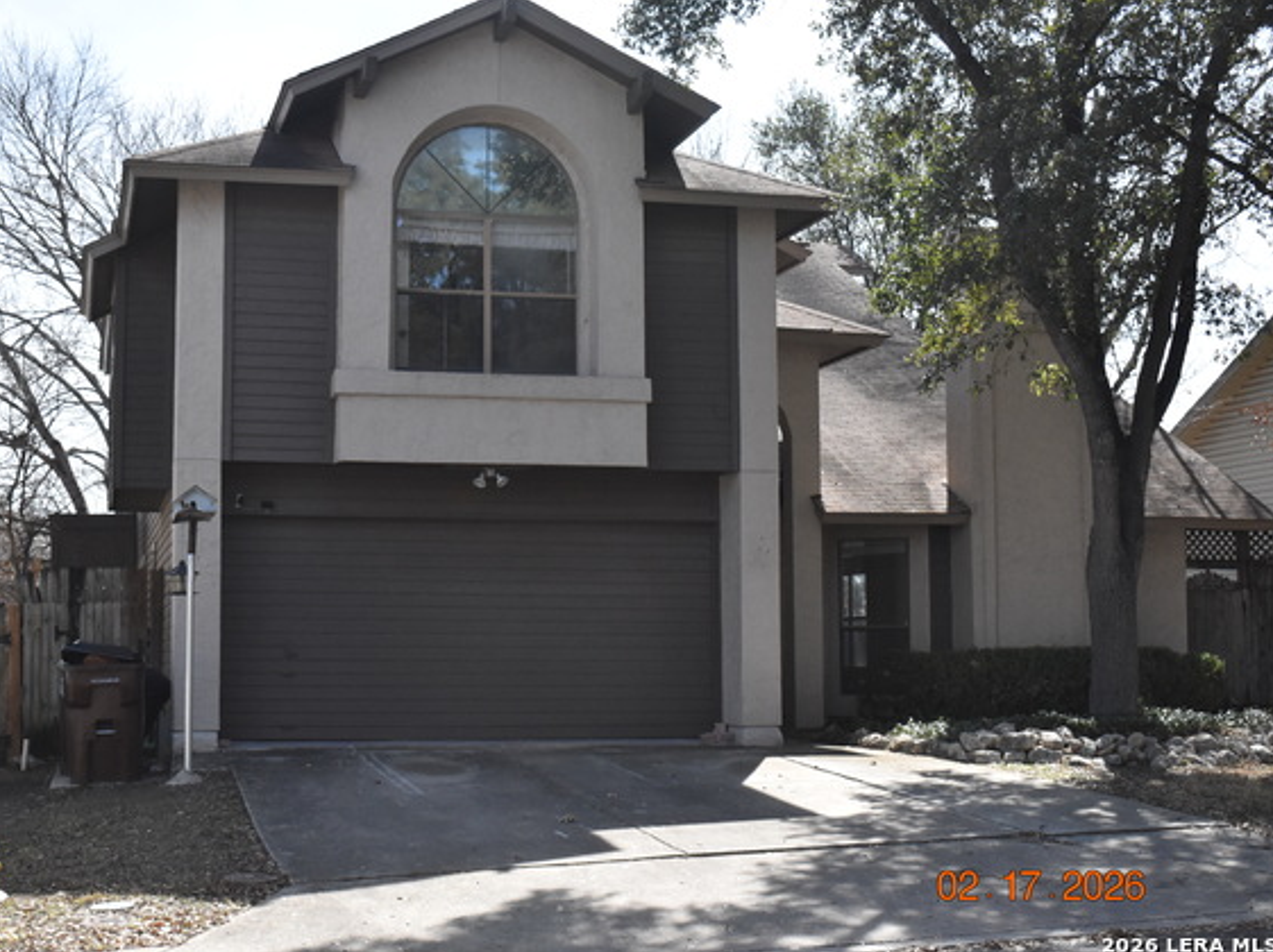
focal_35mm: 56
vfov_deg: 26.1
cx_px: 556
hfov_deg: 34.3
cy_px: 475
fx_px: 2058
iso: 1600
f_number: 6.3
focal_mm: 34
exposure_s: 1/4000
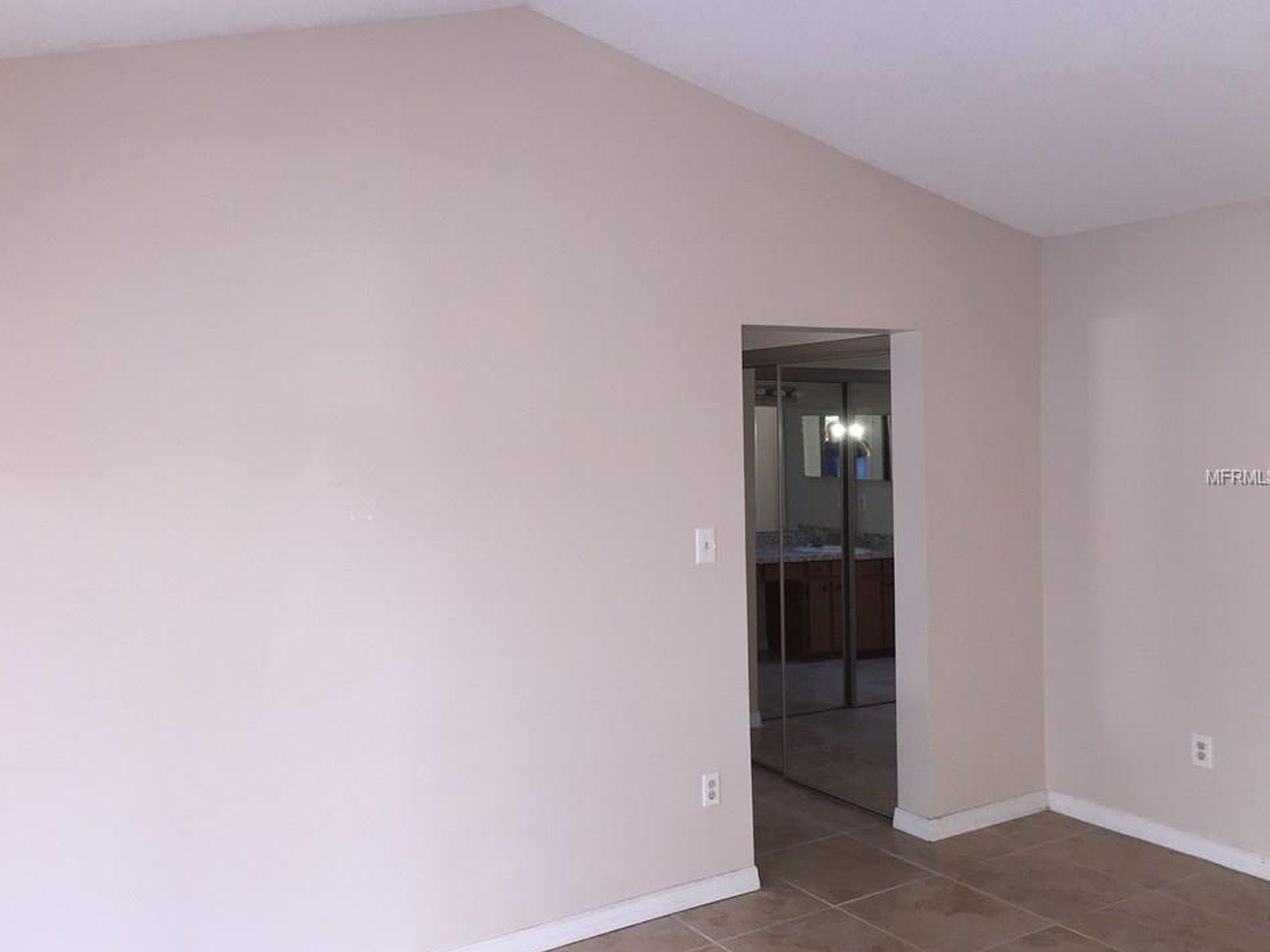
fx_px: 1137
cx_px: 607
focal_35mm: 31
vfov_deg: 45.4
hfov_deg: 58.3
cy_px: 477
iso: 64
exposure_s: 1/30
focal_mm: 4.15
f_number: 2.2
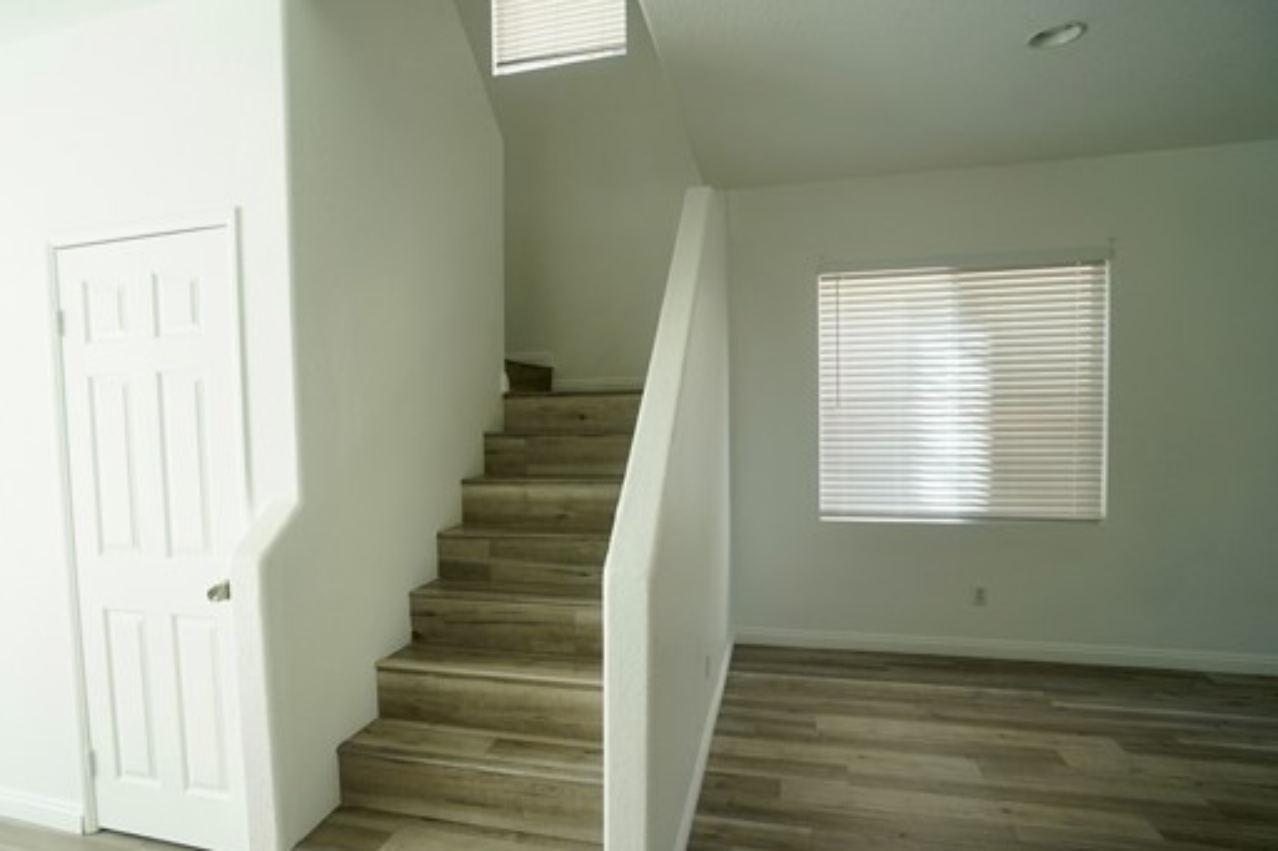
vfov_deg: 61.9
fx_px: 710
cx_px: 564
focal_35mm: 20
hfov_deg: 83.6
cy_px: 450
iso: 320
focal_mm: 16
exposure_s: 1/60
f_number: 4
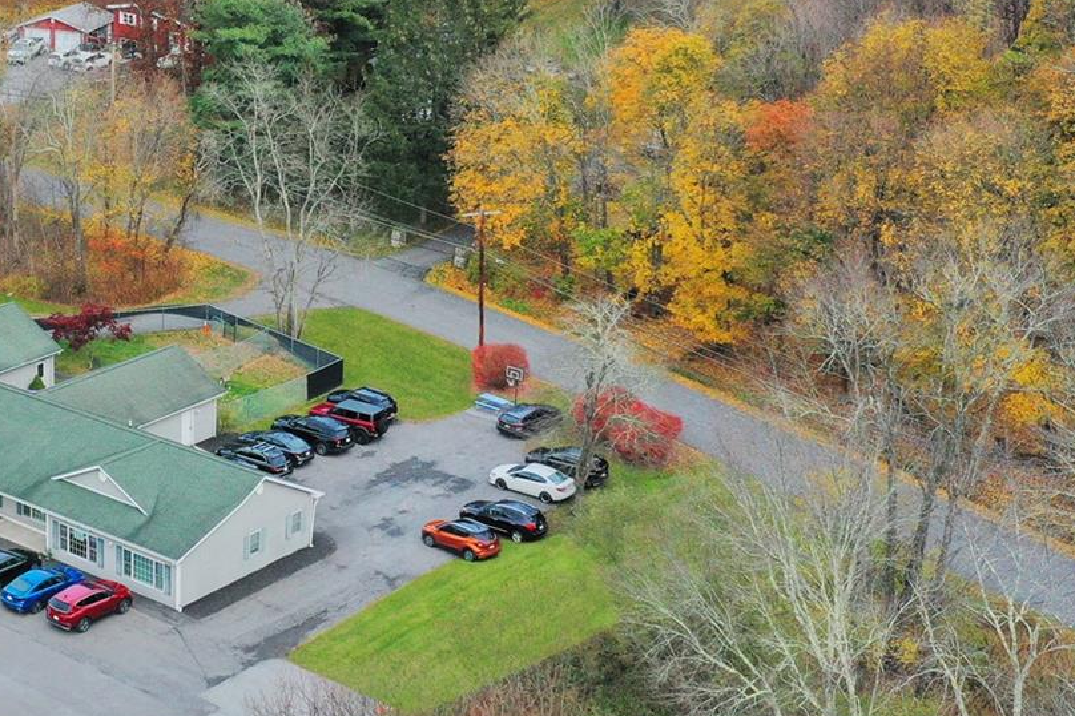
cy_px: 211
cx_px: 8
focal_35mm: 71
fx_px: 2119
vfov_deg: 19.1
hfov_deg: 26.9
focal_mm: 10.26
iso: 200
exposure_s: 1/320
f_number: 5
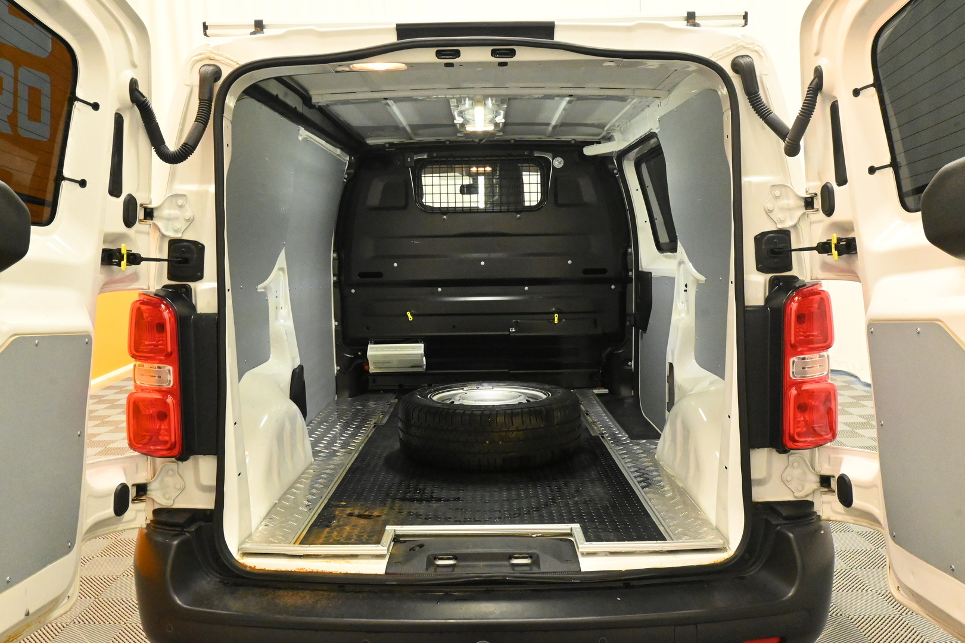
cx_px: 482
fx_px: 804
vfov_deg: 43.6
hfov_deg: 61.9
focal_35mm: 30
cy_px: 322
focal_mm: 20
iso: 8000
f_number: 11
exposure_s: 1/30
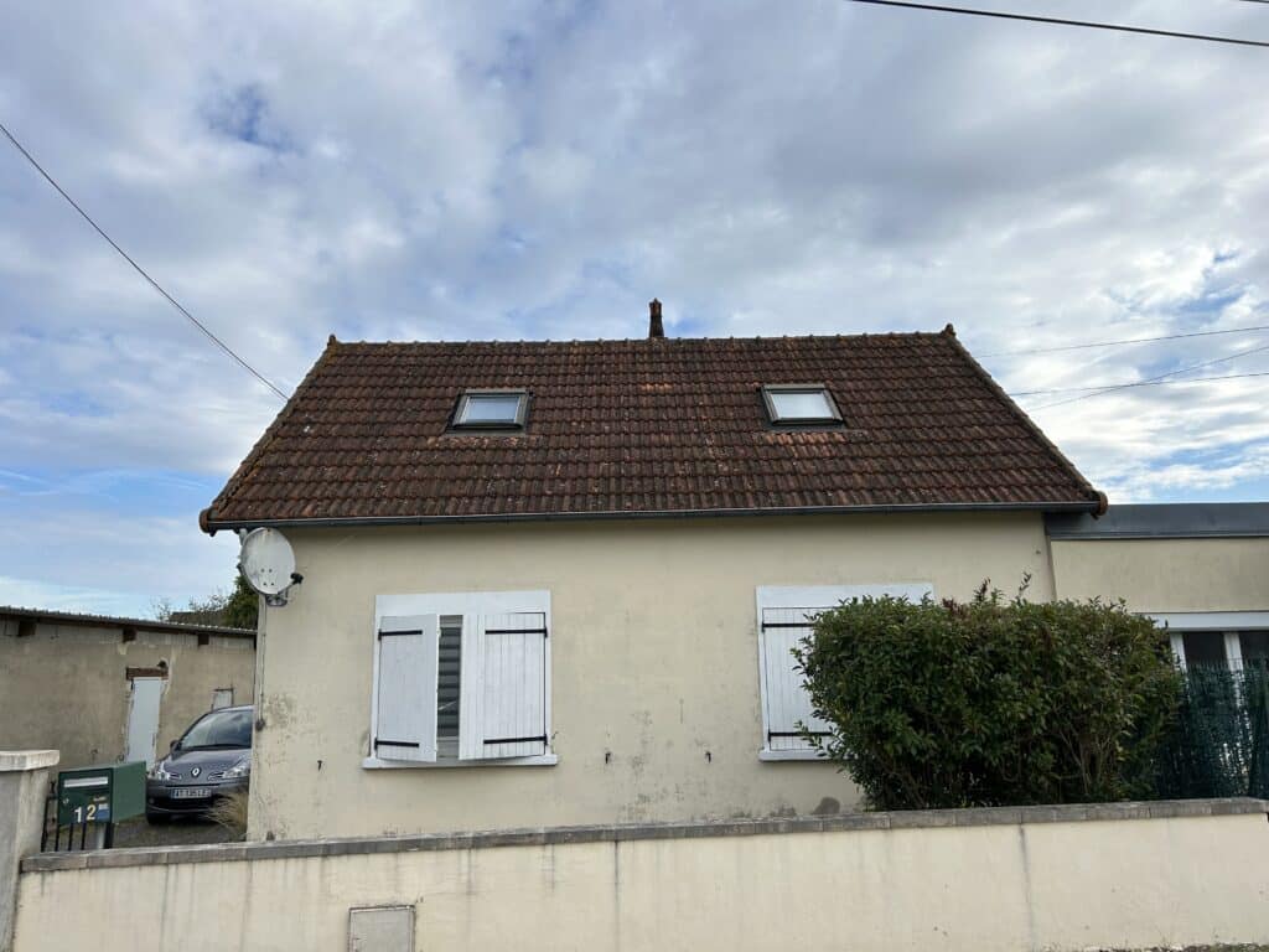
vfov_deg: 53.1
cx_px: 634
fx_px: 953
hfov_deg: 67.3
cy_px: 476
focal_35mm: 26
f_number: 1.5
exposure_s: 1/3704
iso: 50
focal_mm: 5.7
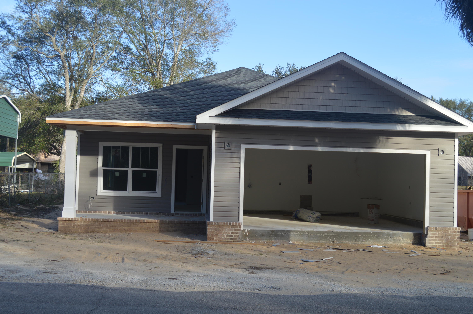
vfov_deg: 29.8
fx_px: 591
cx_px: 236
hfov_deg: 43.6
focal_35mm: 45
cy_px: 157
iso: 100
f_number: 5.6
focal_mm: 30
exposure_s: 1/125
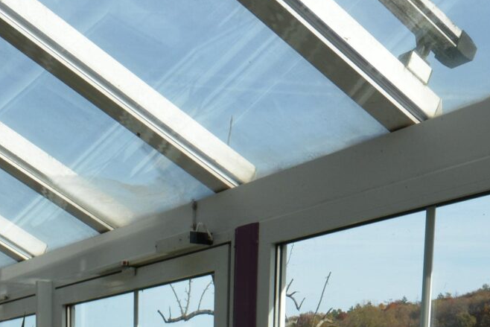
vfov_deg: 16.8
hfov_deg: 28.0
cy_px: 554
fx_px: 953
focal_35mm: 70
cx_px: 77
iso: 140
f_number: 8
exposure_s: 1/250
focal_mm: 12
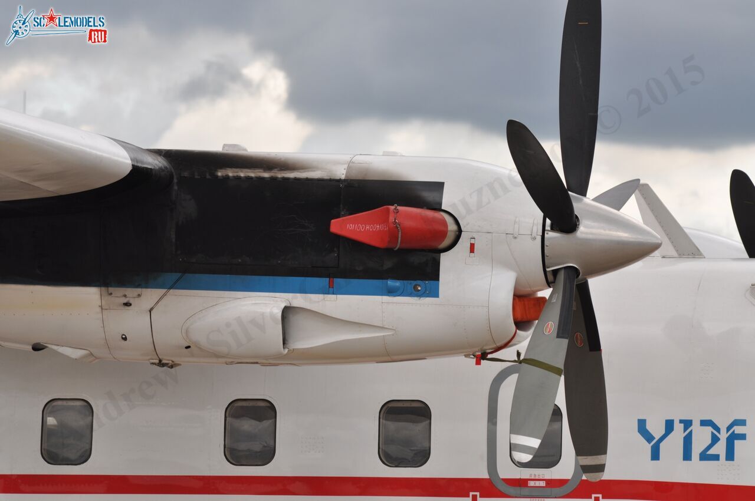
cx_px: 378
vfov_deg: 5.1
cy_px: 250
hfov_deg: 7.6
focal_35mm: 270
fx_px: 5655
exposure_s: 1/250
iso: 200
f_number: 8
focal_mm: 180
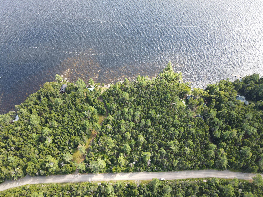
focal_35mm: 24
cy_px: 98
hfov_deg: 71.6
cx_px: 132
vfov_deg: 56.8
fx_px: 182
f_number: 2.8
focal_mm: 4.5
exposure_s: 1/80
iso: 100
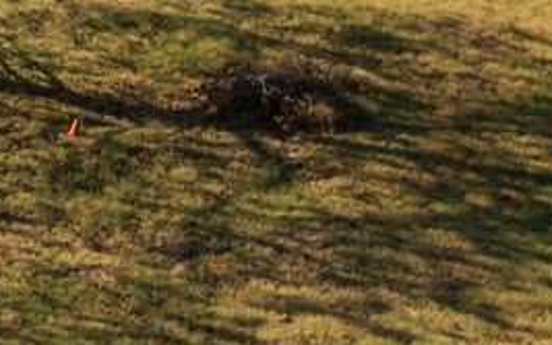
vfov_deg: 7.6
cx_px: -191
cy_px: 360
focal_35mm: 171
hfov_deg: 11.9
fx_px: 2573
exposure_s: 1/180
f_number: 2.8
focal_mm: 8.38
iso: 100
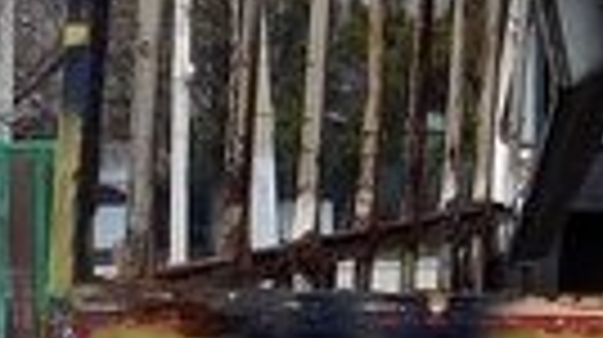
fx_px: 5318
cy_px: -104
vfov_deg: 3.6
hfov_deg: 6.5
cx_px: 688
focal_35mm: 333
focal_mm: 7.1
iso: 125
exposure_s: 1/160
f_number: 3.6
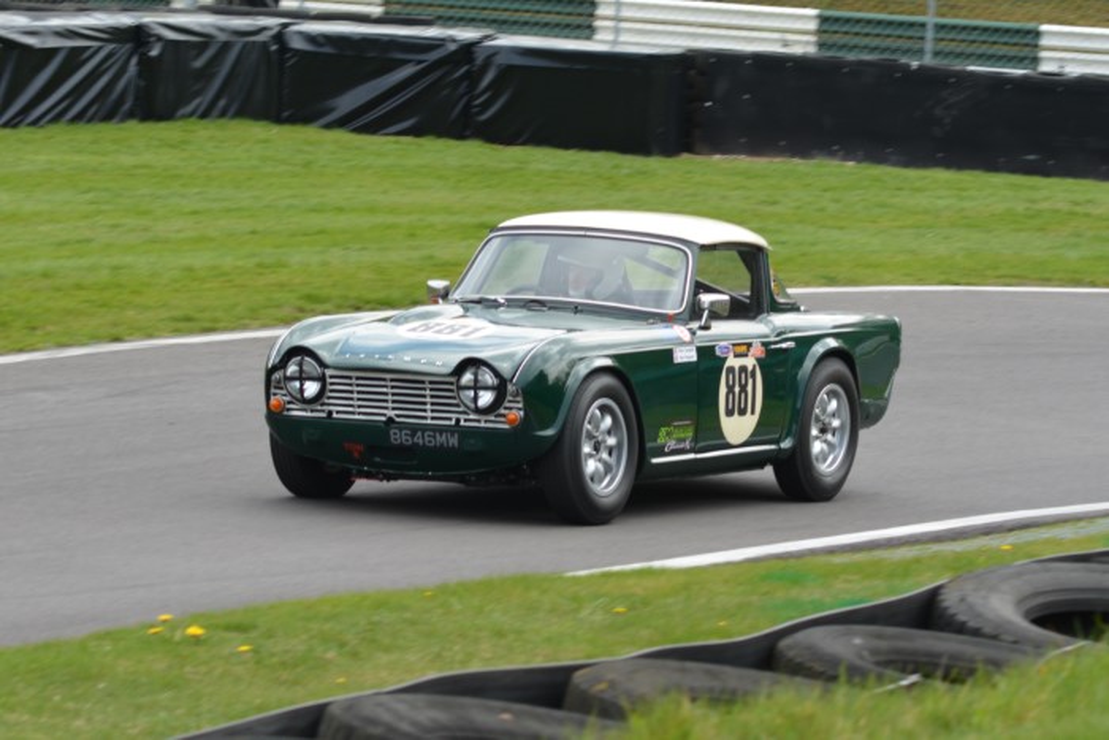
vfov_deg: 8.7
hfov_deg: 13.0
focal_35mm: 158
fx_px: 4853
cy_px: 370
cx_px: 554
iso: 400
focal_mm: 105
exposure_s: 1/400
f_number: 8
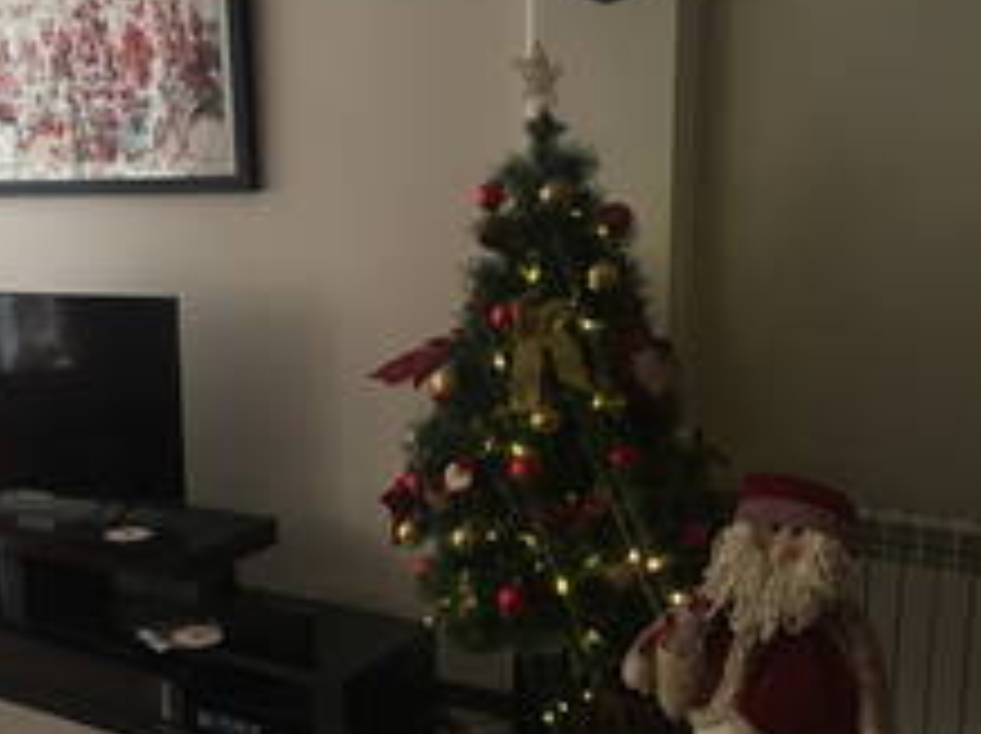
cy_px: 432
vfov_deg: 30.1
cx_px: 252
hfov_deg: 38.7
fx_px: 1359
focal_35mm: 48
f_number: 2.2
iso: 100
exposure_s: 1/17
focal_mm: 4.15
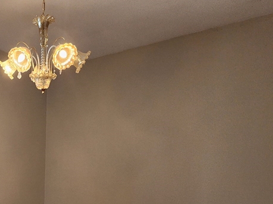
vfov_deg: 43.2
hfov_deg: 51.8
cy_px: 191
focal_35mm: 29
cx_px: 12
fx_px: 229
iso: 160
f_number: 2.2
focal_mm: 2.2
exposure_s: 1/60
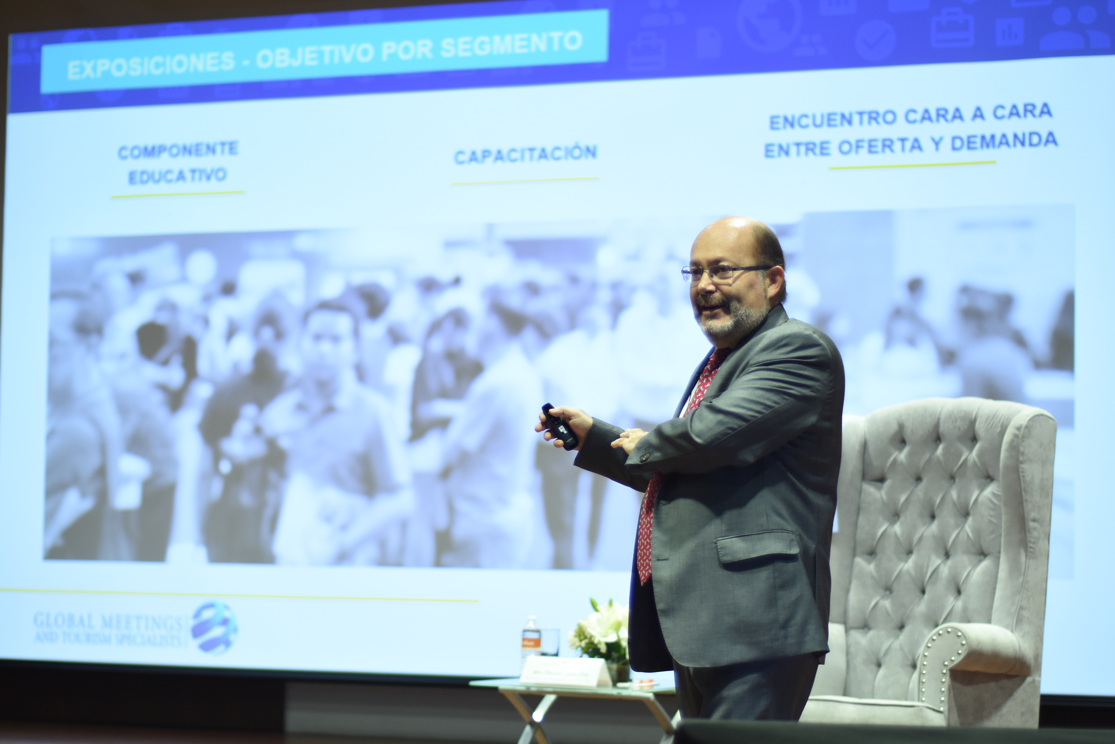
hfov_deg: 27.0
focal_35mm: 75
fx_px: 2323
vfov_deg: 18.2
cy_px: 372
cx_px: 558
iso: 640
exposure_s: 1/125
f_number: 1.8
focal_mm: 50
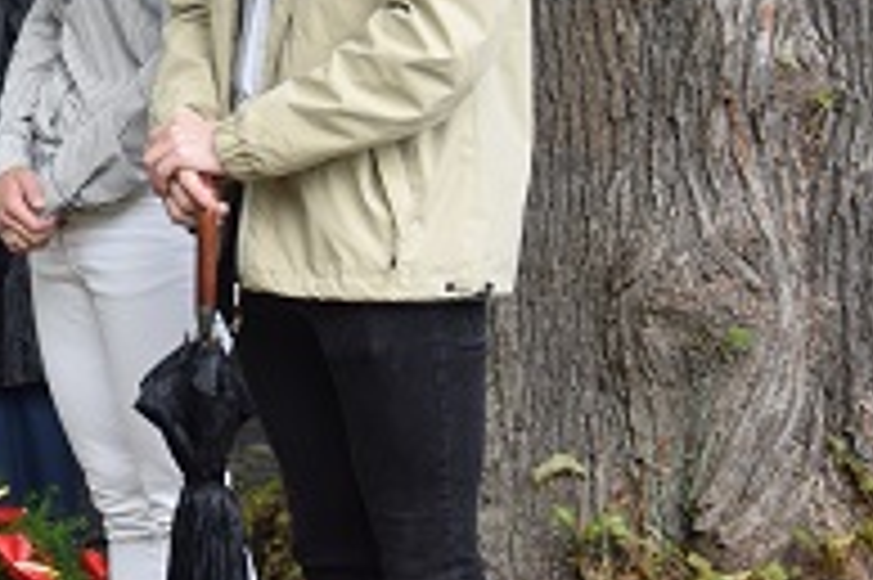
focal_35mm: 159
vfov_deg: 8.5
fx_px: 3852
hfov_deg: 12.5
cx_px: -306
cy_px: -121
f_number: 4.5
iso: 400
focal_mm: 38
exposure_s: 1/80
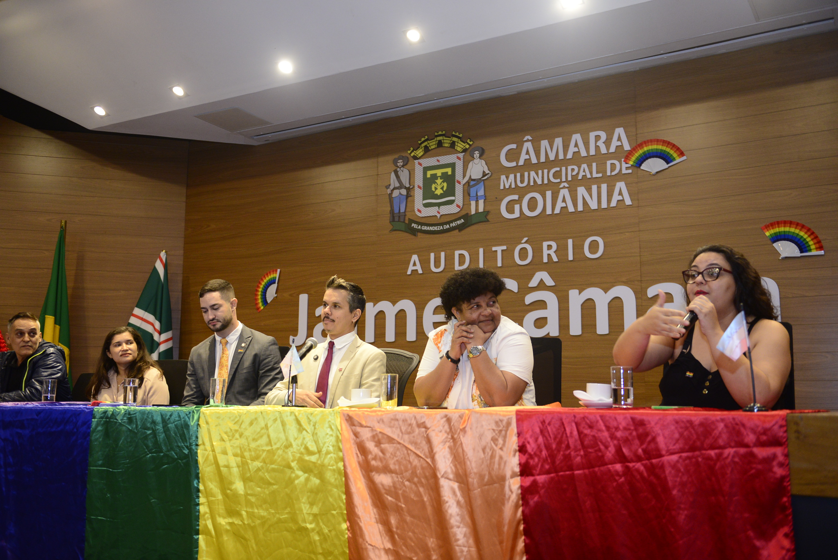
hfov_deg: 53.1
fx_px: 838
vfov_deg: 36.9
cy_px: 280
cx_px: 419
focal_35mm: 36
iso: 2000
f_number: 4
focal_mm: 36
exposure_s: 1/125
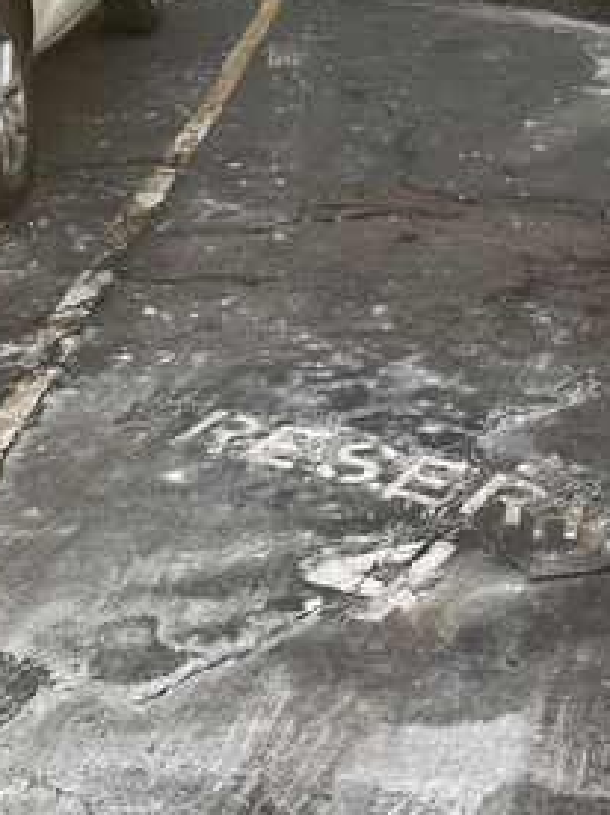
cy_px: 405
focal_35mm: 63
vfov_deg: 30.7
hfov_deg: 22.8
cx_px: 512
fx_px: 1481
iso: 50
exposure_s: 1/493
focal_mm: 5.7
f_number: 1.5
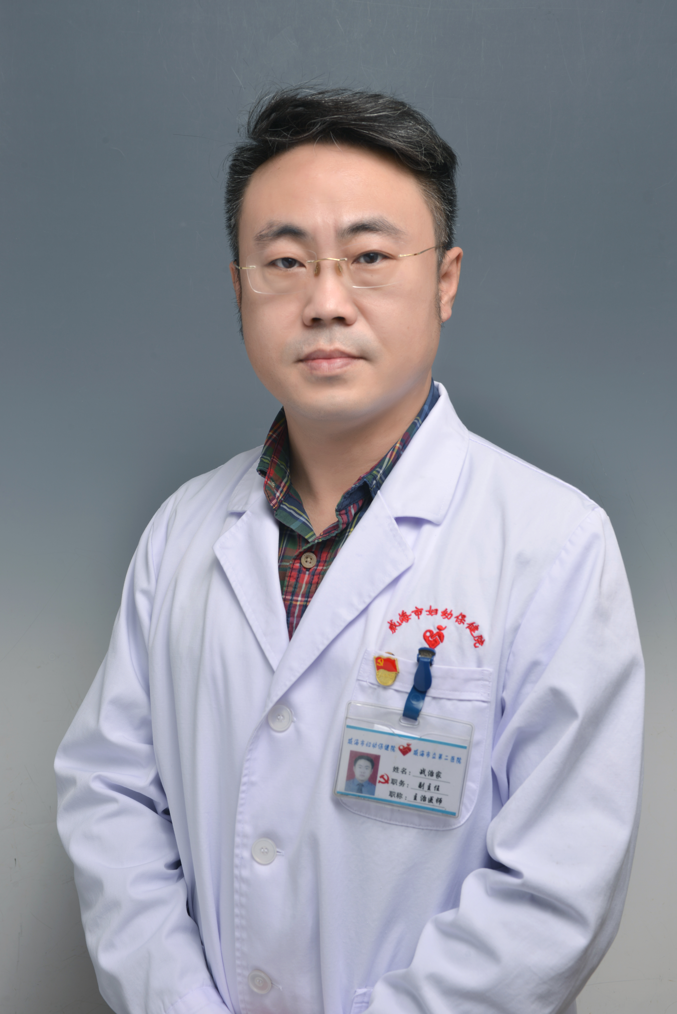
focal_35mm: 48
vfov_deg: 41.1
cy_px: 507
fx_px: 1353
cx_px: 338
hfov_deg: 28.1
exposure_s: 1/125
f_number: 10
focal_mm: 48
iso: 100
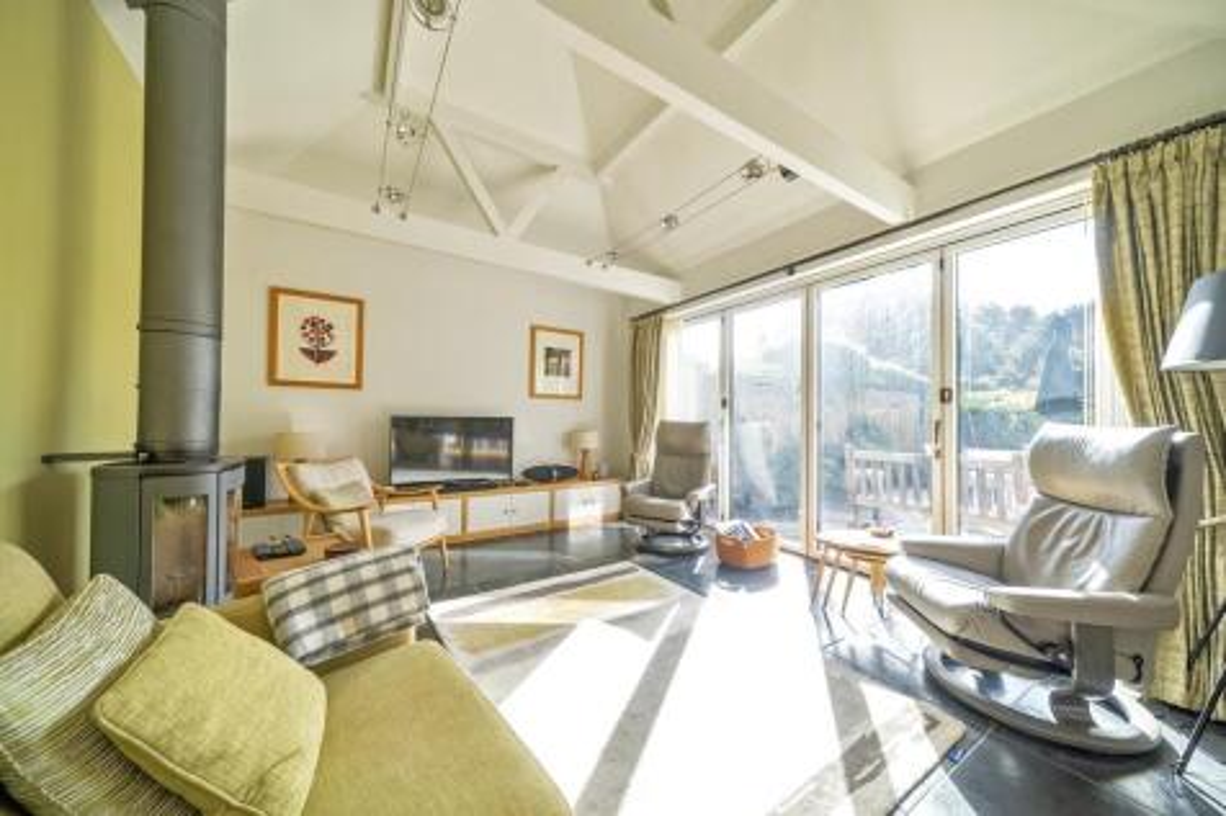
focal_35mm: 12
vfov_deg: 90.0
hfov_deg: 112.6
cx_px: 613
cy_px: 408
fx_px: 409
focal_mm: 12
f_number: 7.1
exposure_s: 1/100
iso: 500
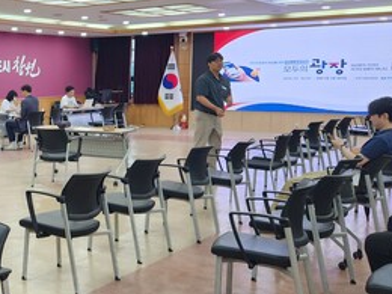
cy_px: 137
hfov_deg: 32.7
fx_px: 600
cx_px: -17
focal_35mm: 53
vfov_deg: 27.5
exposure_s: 1/120
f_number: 1.8
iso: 160
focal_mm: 5.4
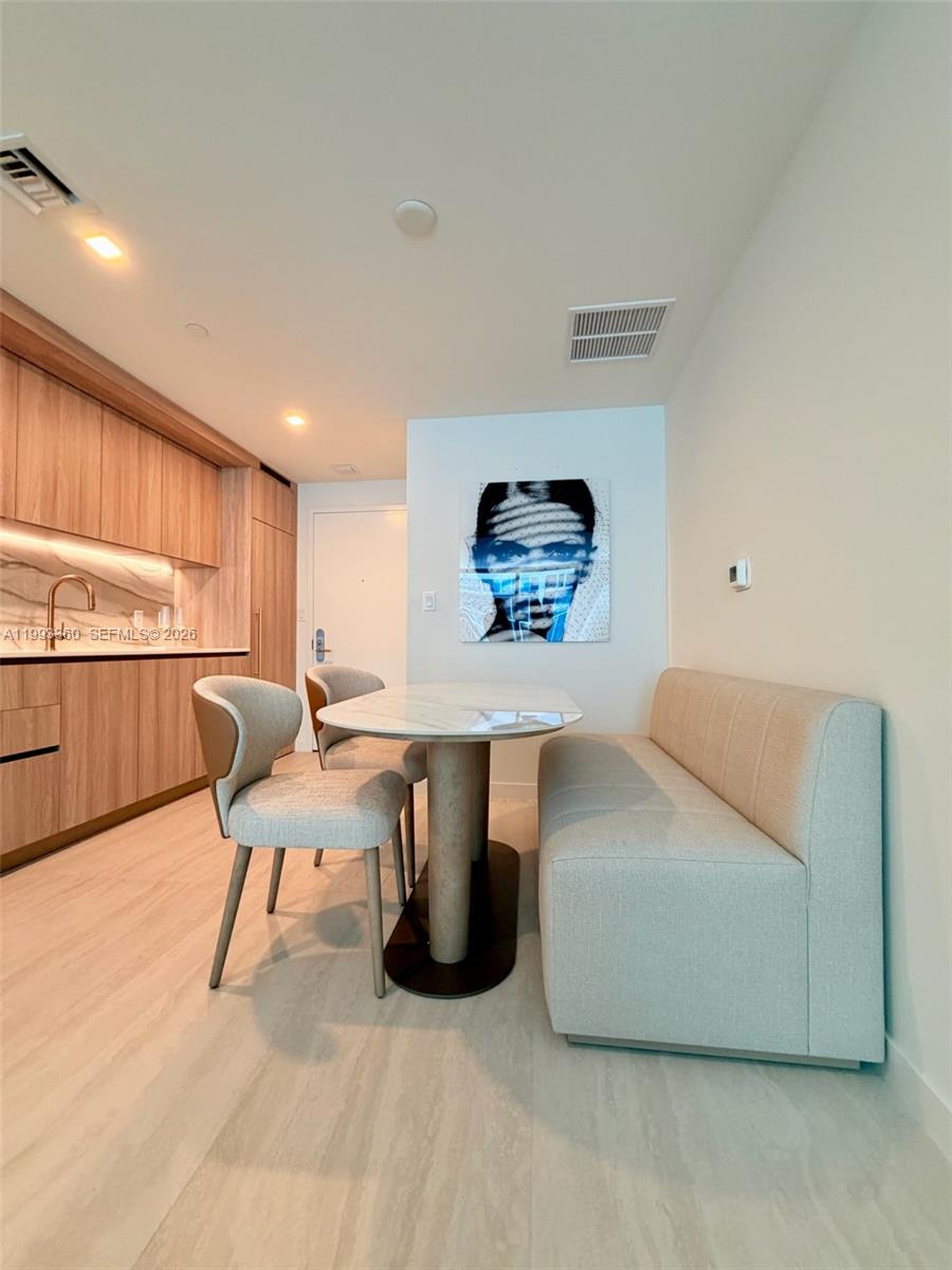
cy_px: 635
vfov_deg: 102.1
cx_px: 476
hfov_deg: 85.7
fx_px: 513
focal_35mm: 14
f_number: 2.2
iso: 200
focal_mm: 2.22
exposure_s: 1/60
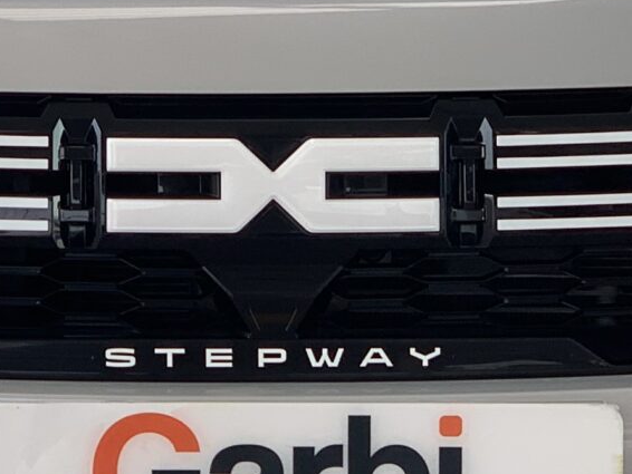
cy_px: -10
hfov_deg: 8.4
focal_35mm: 235
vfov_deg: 6.3
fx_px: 4292
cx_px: 224
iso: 16
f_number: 2.4
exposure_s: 1/92
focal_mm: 6
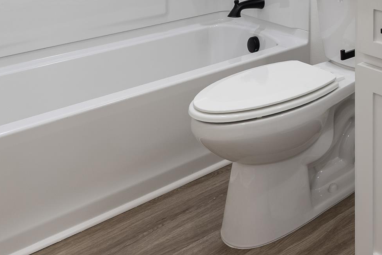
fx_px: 520
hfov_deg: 31.5
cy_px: -115
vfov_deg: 23.0
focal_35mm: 49
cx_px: 492
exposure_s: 1/5
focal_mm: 16
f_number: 9
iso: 250
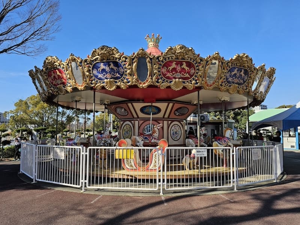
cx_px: 150
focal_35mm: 23
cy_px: 112
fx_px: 199
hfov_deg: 73.9
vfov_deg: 58.9
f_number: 1.7
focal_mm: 6.3
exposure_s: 1/1013
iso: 25
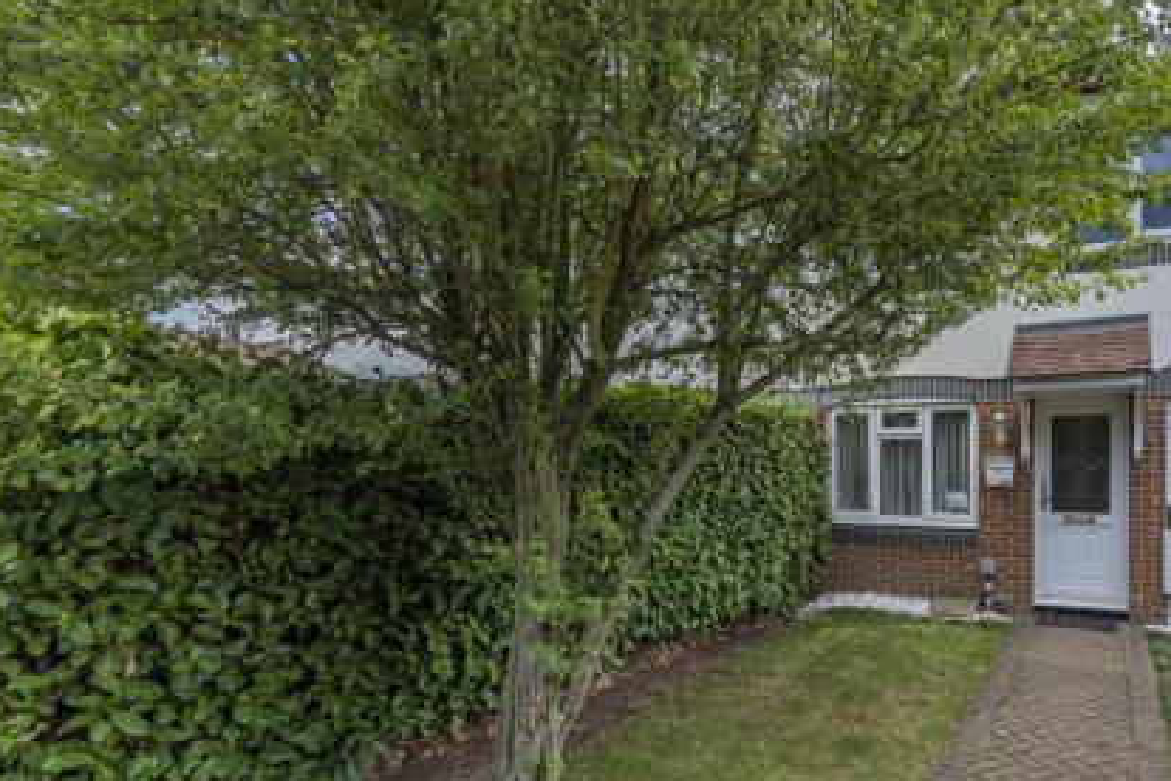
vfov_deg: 64.2
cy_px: 454
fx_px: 618
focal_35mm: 19
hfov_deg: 81.3
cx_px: 853
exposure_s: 1/160
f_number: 9
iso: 320
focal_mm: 12
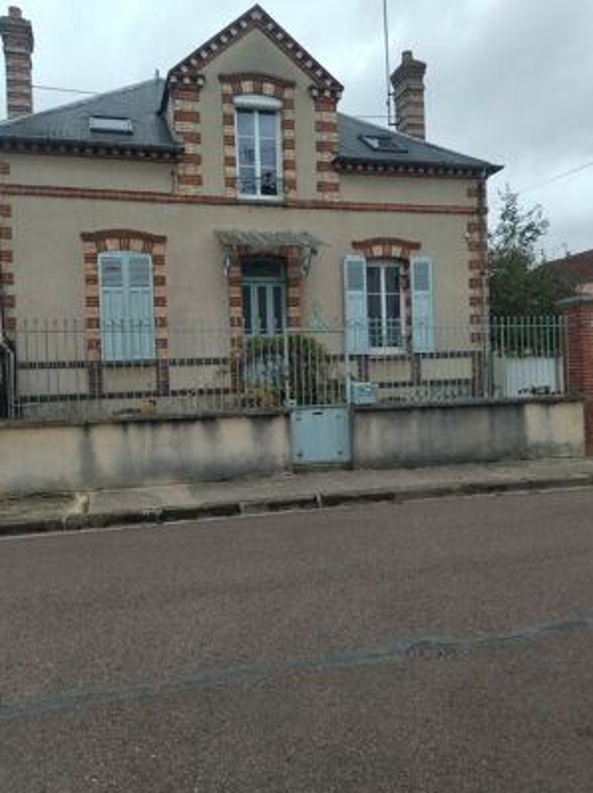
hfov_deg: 48.2
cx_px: 281
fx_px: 663
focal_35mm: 29
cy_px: 386
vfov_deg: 61.7
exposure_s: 1/764
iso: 99
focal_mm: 4.74
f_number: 1.79
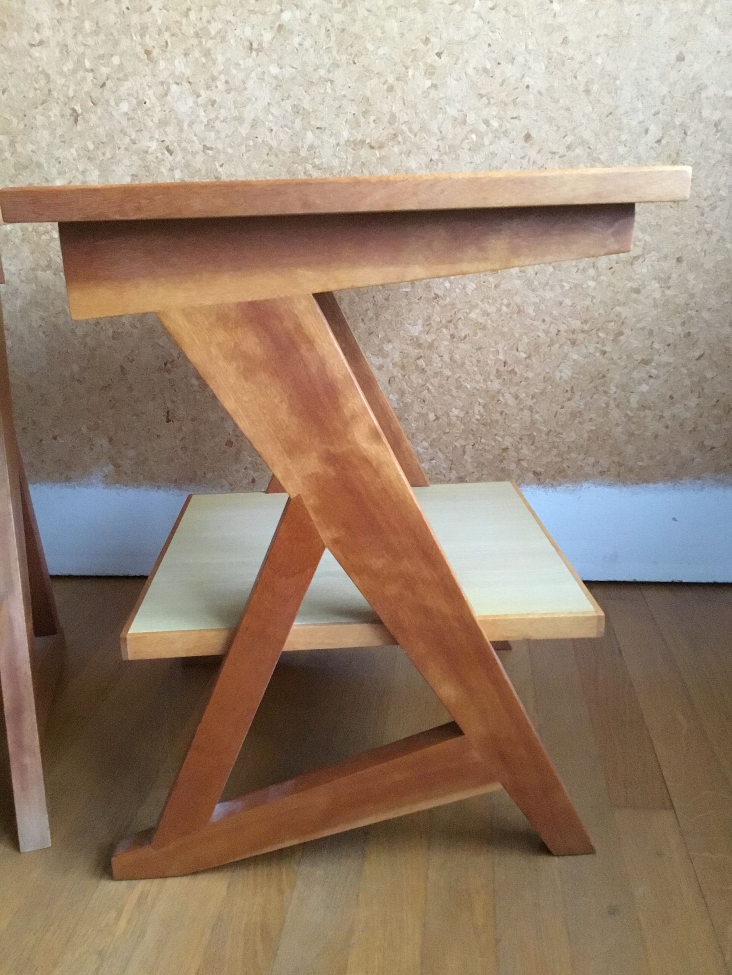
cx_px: 366
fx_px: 874
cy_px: 488
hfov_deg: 45.4
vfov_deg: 58.4
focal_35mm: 31
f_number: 2.4
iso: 400
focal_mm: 3.3
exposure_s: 1/17
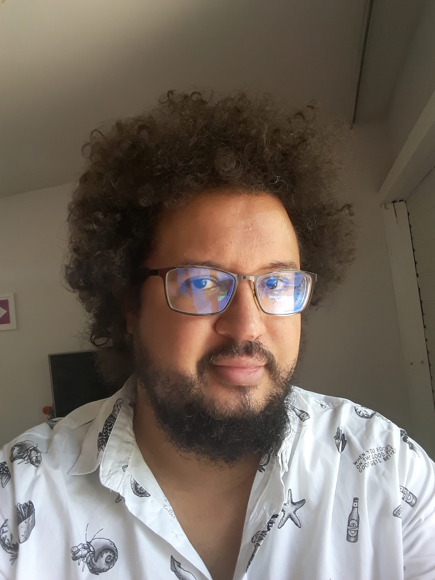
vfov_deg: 73.9
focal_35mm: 23
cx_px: 218
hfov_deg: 58.9
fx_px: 385
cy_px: 290
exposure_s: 1/30
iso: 50
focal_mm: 1.92
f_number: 2.2
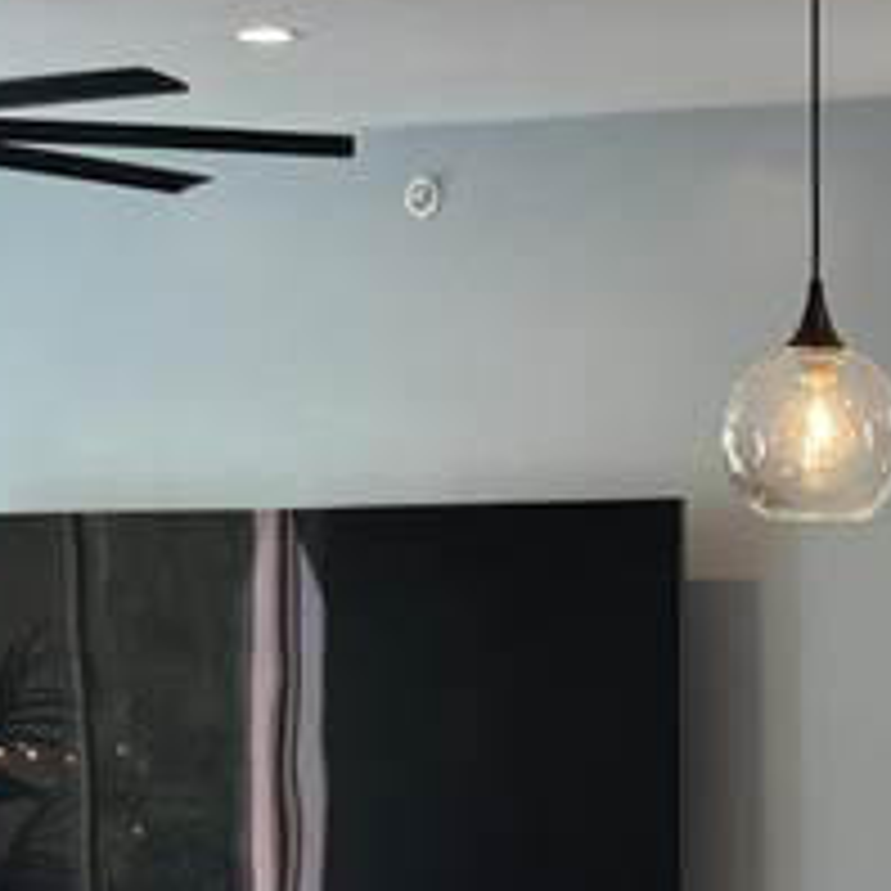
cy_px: 1228
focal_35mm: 137
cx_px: 1017
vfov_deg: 12.3
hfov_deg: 12.5
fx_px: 3990
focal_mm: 6.76
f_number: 1.78
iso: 125
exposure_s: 1/153
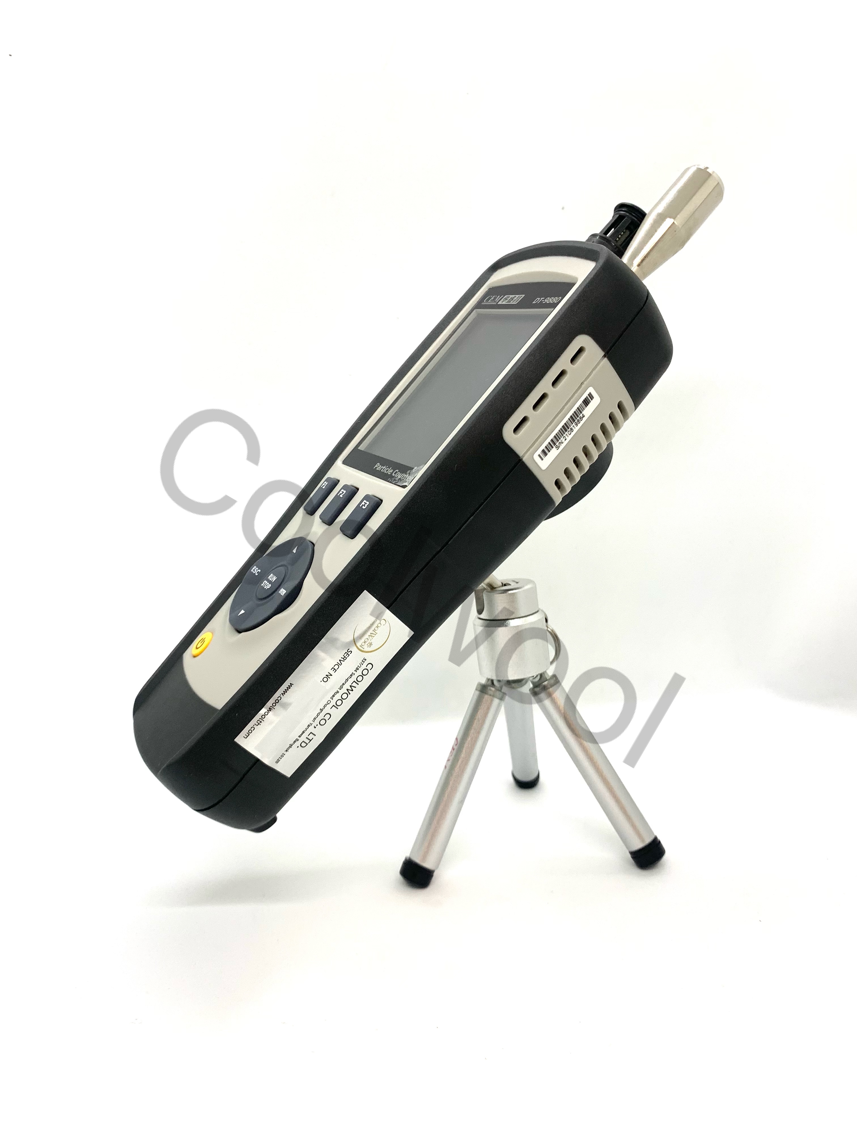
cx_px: 428
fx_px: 858
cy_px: 571
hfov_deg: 53.1
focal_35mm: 26
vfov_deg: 67.3
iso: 64
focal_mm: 4.25
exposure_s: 1/121
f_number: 1.8
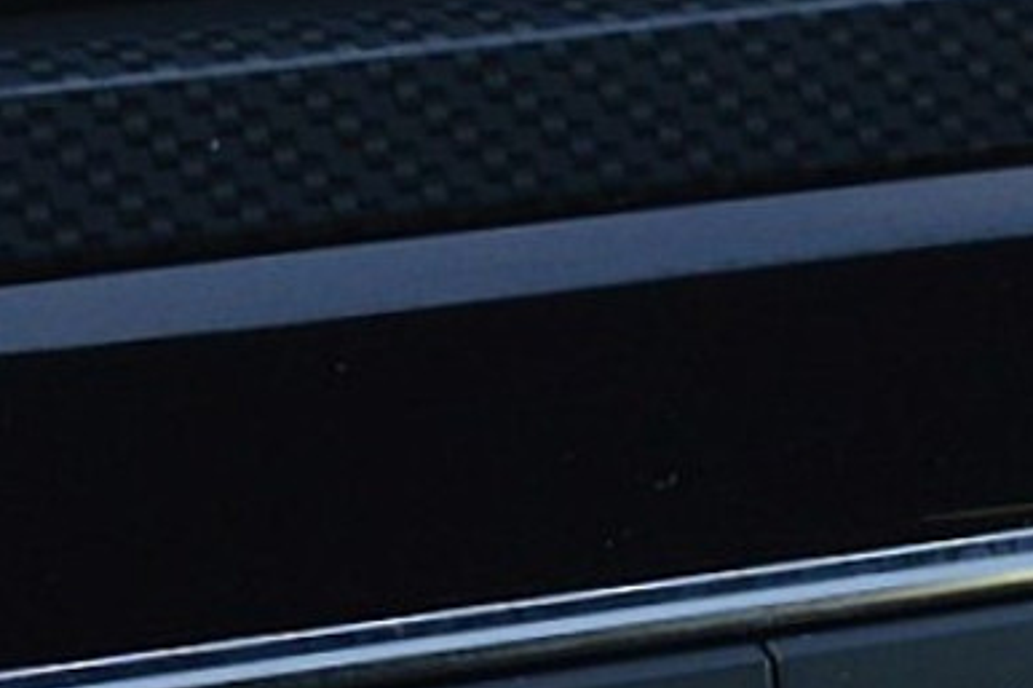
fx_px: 5779
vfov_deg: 6.7
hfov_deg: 10.1
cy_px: -485
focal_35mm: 201
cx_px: -131
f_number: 8
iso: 560
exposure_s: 1/60
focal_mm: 27
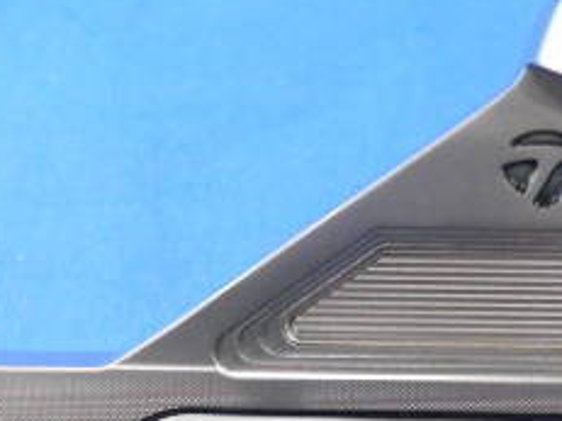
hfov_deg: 26.8
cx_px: 397
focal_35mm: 72
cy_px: 397
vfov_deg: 19.9
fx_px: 1168
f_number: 3.2
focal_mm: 4.6
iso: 400
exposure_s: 1/30
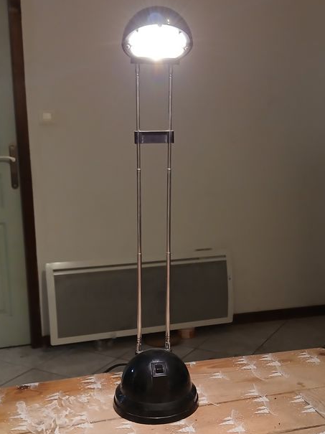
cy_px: 260
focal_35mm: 43
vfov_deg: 43.7
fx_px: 539
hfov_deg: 33.5
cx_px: 174
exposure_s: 1/25
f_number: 1.8
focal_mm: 3.98
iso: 250
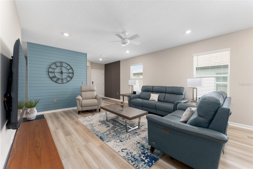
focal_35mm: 14
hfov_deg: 104.3
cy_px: 84
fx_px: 98
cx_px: 126
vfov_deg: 81.2
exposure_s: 1/6
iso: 400
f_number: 7.1
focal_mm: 14
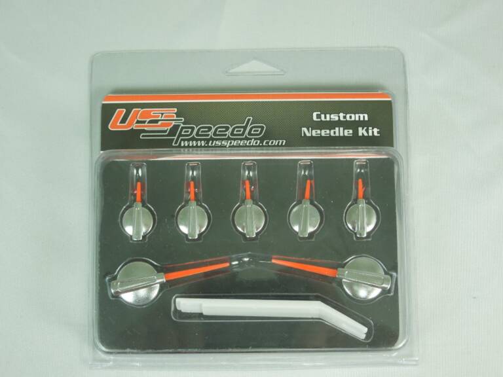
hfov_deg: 31.7
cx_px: 252
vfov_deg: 24.0
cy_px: 188
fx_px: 886
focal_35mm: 61
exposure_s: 1/50
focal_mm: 11
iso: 125
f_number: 4.3
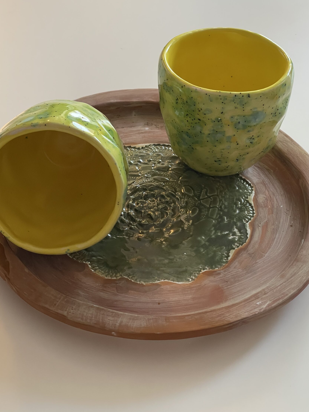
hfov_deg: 19.9
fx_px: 881
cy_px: 181
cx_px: 160
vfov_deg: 26.3
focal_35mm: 74
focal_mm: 7.5
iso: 400
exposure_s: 1/60
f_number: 2.2
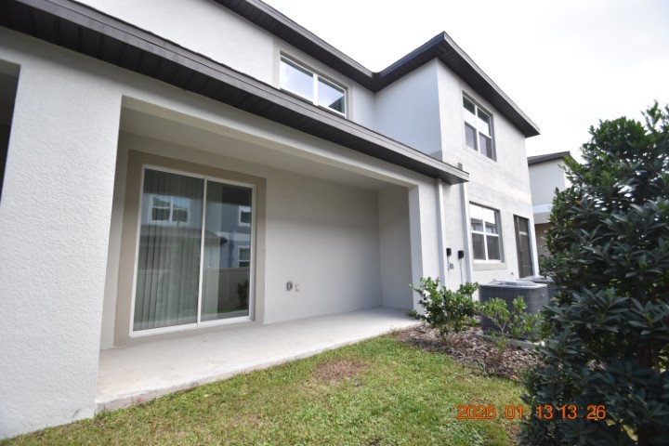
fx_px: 279
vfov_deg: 77.3
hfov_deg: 100.4
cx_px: 334
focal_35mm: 15
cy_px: 223
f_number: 3.5
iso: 800
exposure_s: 1/2000
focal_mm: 10
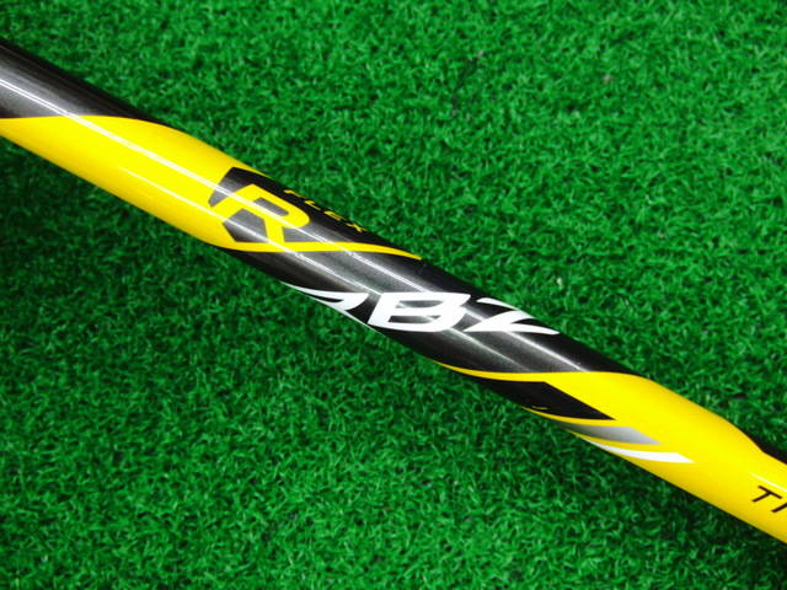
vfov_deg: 38.7
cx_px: 394
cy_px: 295
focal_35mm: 37
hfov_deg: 50.1
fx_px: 841
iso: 400
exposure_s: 1/30
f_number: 3.6
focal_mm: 6.42
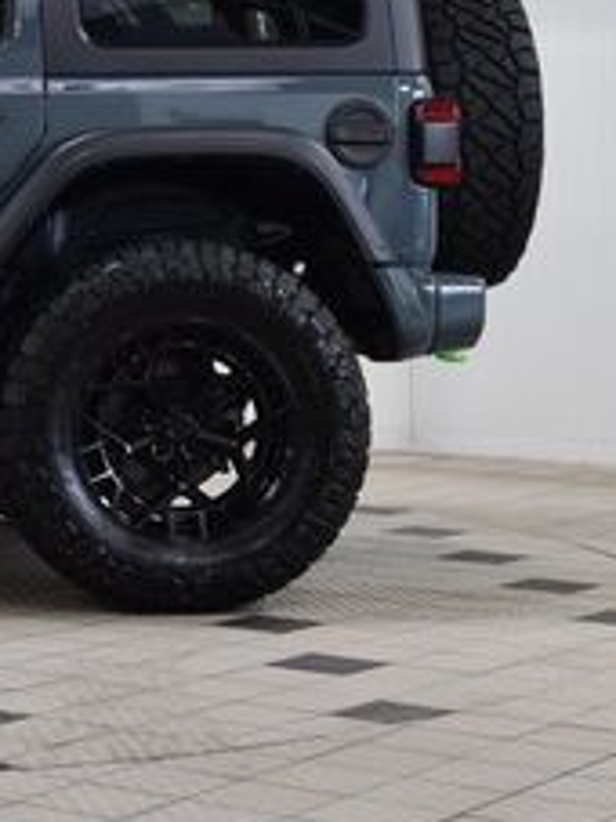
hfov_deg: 11.5
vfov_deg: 16.1
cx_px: -380
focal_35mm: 122
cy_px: 226
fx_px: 2897
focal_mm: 30
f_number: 6.3
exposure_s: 1/15
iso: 400
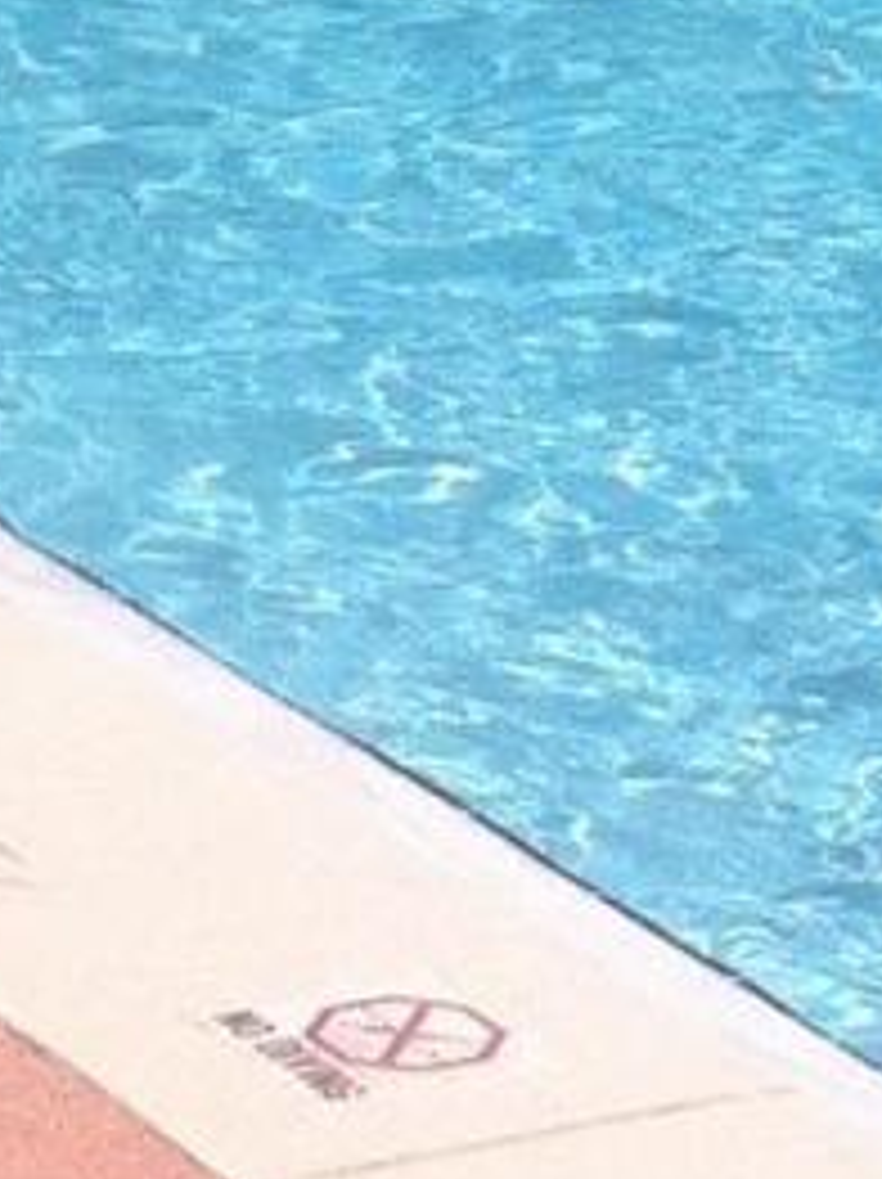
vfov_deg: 7.3
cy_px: -814
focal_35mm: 267
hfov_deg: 5.6
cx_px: 191
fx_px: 9086
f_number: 2.8
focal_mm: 3.85
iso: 80
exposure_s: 1/2742
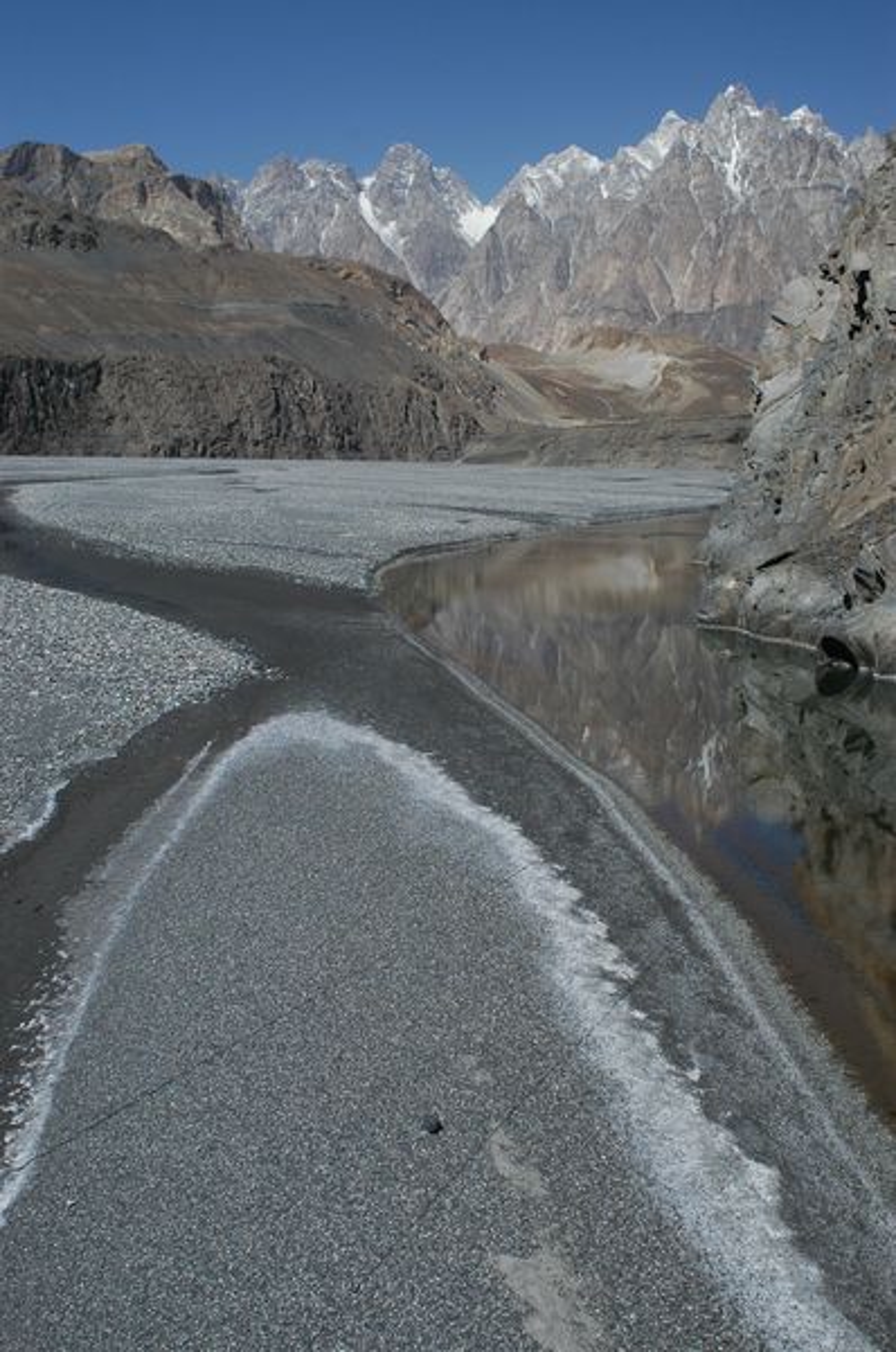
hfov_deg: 36.8
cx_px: 448
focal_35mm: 36
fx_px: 1349
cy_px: 676
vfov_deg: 53.2
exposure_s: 1/1250
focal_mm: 24
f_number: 8
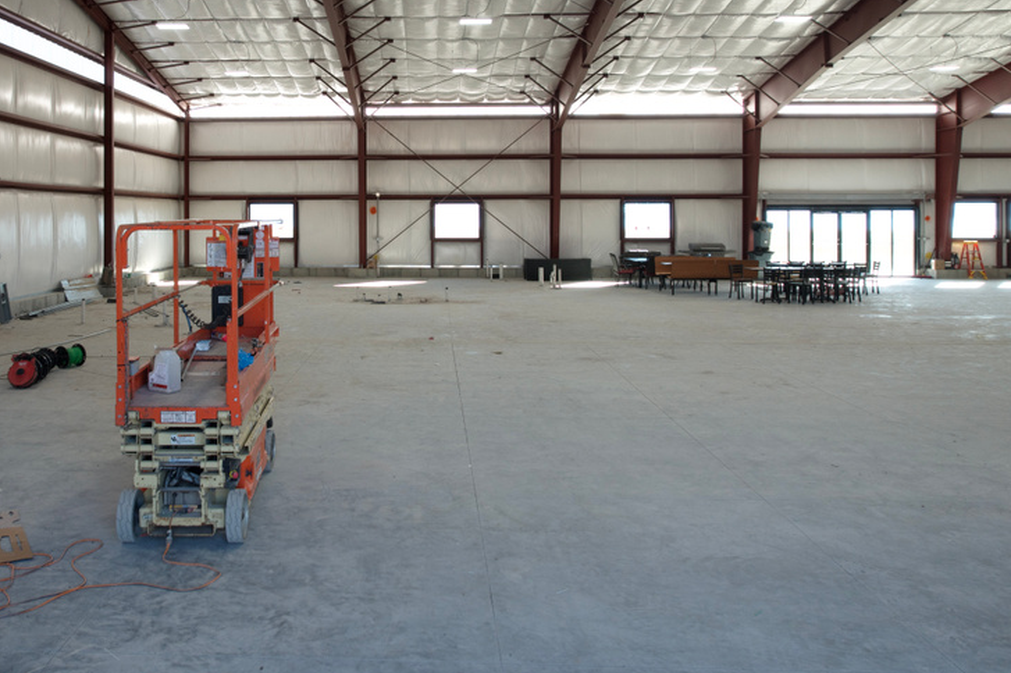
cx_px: 377
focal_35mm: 31
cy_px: 211
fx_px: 870
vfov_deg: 41.6
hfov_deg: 59.5
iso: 100
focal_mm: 8.38
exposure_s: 1/100
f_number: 2.8
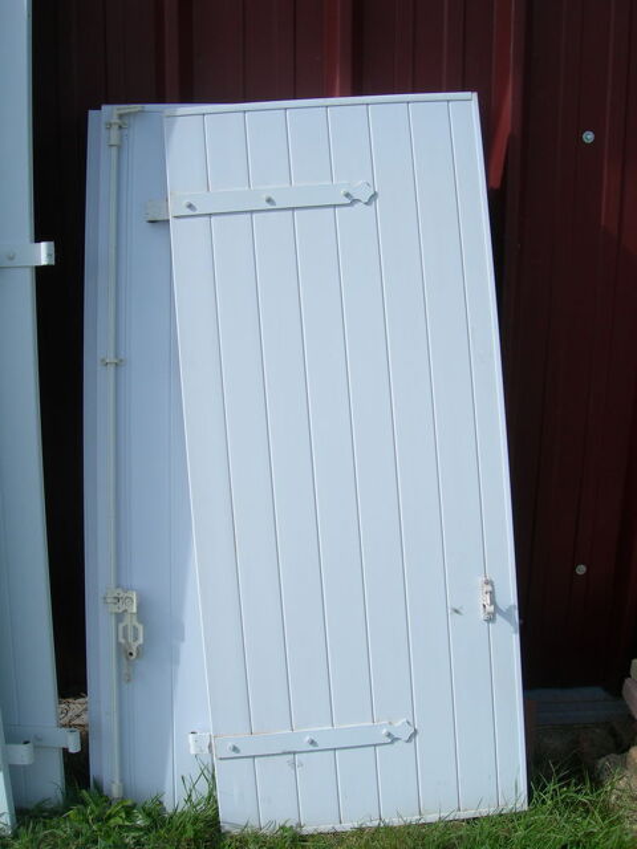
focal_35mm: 38
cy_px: 424
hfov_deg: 37.7
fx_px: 932
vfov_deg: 49.0
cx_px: 318
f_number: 4.8
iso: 50
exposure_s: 1/592
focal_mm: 7.8
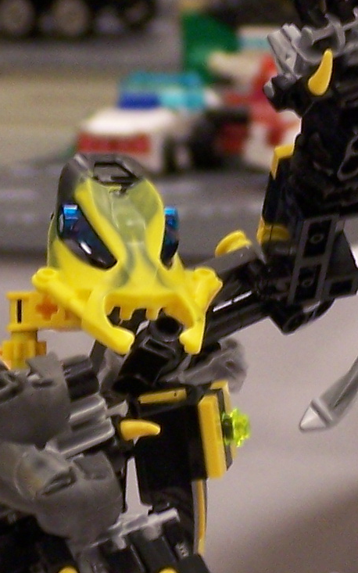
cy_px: 679
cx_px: 464
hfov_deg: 2.7
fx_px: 7448
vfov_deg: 4.4
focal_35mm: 477
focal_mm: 21.2
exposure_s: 1/20
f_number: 3.2
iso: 140
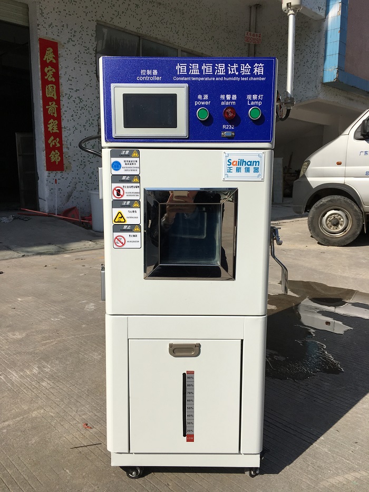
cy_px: 246
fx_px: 412
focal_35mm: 29
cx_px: 184
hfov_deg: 48.2
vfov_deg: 61.7
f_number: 2.2
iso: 25
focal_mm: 4.15
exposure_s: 1/2404
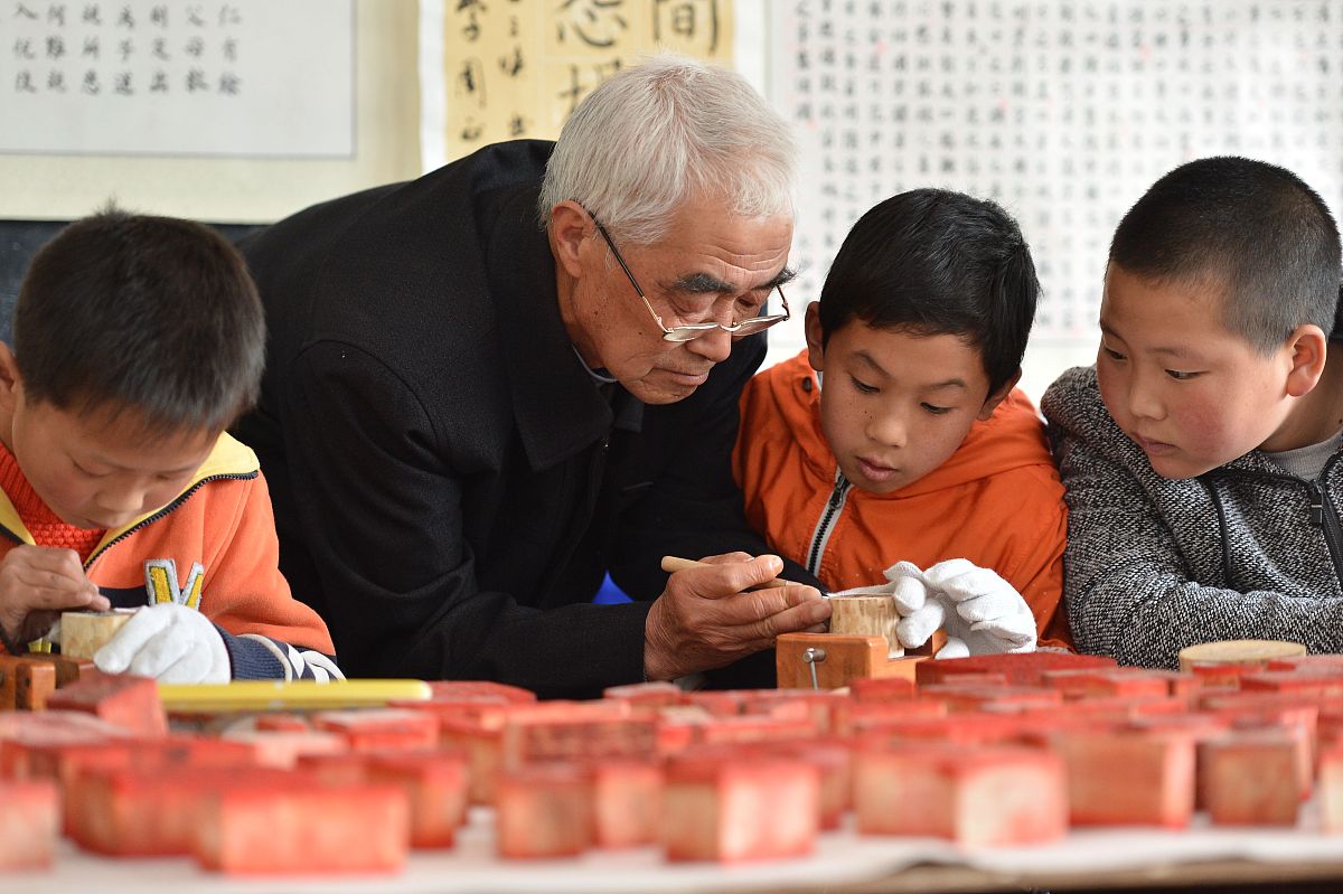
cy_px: 447
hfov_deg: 16.8
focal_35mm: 122
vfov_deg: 11.2
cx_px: 672
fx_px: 4549
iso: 1250
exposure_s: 1/125
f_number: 2.8
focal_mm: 122
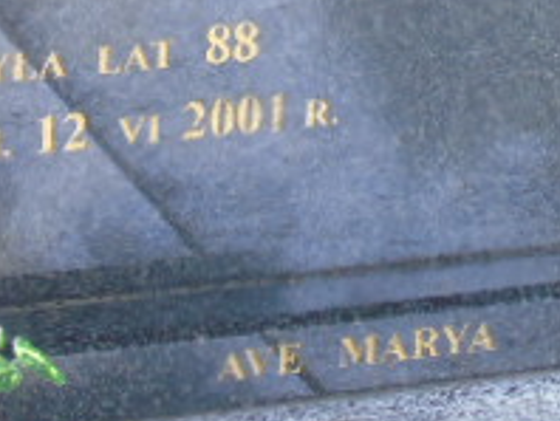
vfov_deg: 6.4
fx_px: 3709
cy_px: -150
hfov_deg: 8.6
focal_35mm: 229
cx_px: 441
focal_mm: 13
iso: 400
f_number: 4.7
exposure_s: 1/30
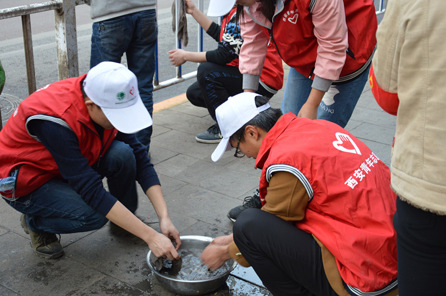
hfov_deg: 37.9
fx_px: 649
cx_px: 223
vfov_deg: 25.7
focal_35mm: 52
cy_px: 148
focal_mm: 35
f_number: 4.5
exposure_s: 1/50
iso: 400
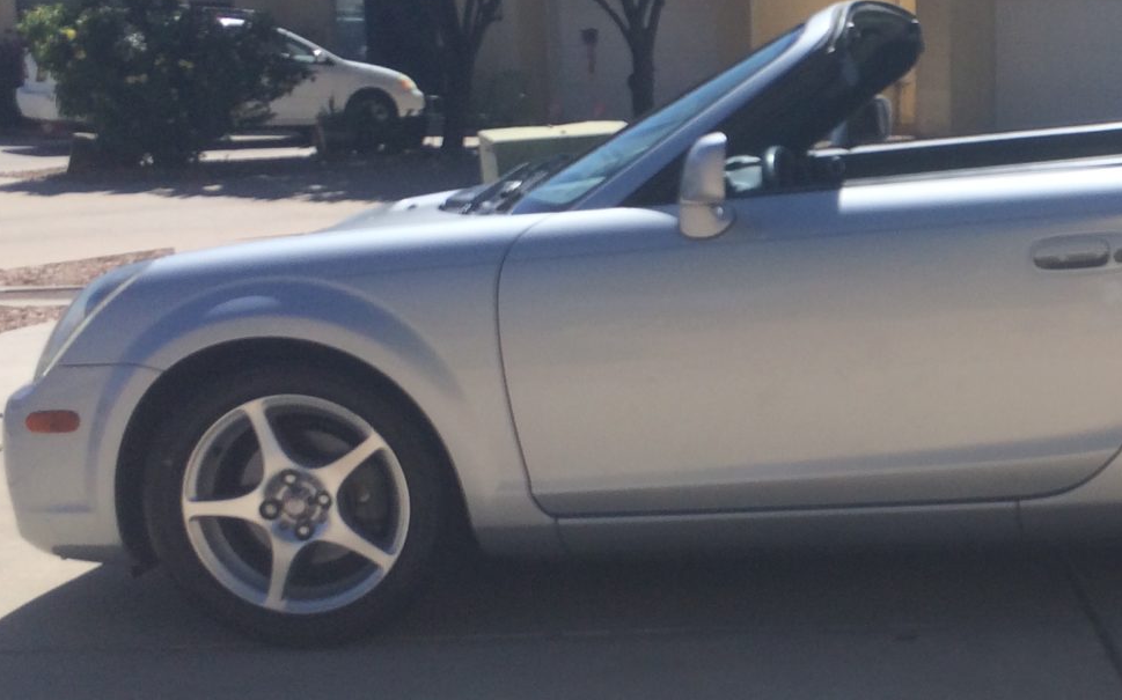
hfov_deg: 30.3
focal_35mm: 65
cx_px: 995
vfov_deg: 20.0
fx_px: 1987
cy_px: 395
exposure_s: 1/2415
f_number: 2.2
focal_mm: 4.15
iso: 32
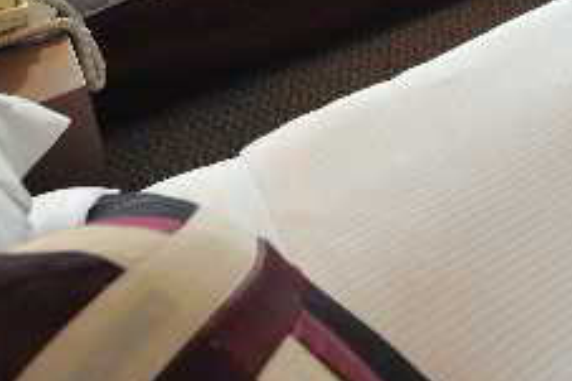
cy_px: -270
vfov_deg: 18.5
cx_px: 673
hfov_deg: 29.2
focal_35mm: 60
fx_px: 953
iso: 500
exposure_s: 1/5
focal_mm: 17
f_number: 8
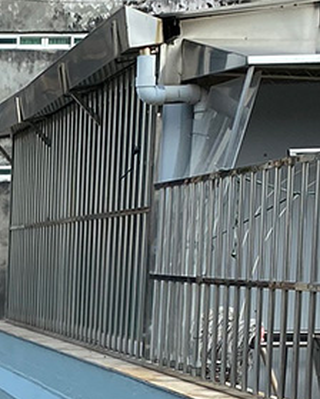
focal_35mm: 109
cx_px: -203
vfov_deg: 16.7
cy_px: 498
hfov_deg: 13.1
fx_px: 1288
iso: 32
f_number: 1.8
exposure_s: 1/1543
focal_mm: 4.25
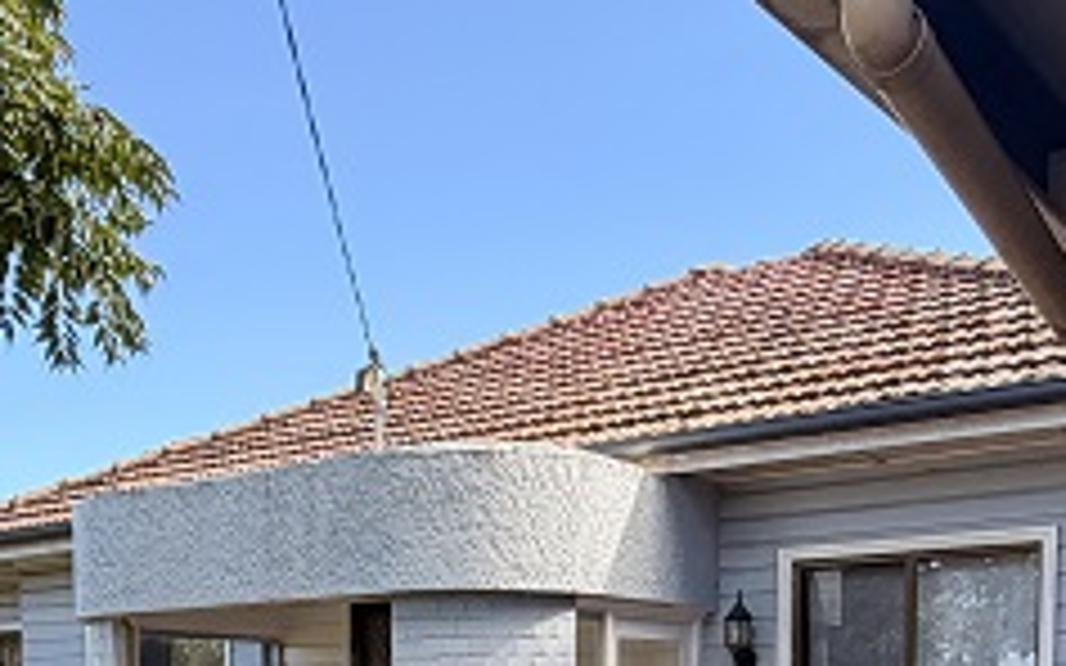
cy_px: 846
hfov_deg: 40.3
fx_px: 1452
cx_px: 504
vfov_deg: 23.1
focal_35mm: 50
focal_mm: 2.22
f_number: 2.2
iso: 50
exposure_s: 1/346
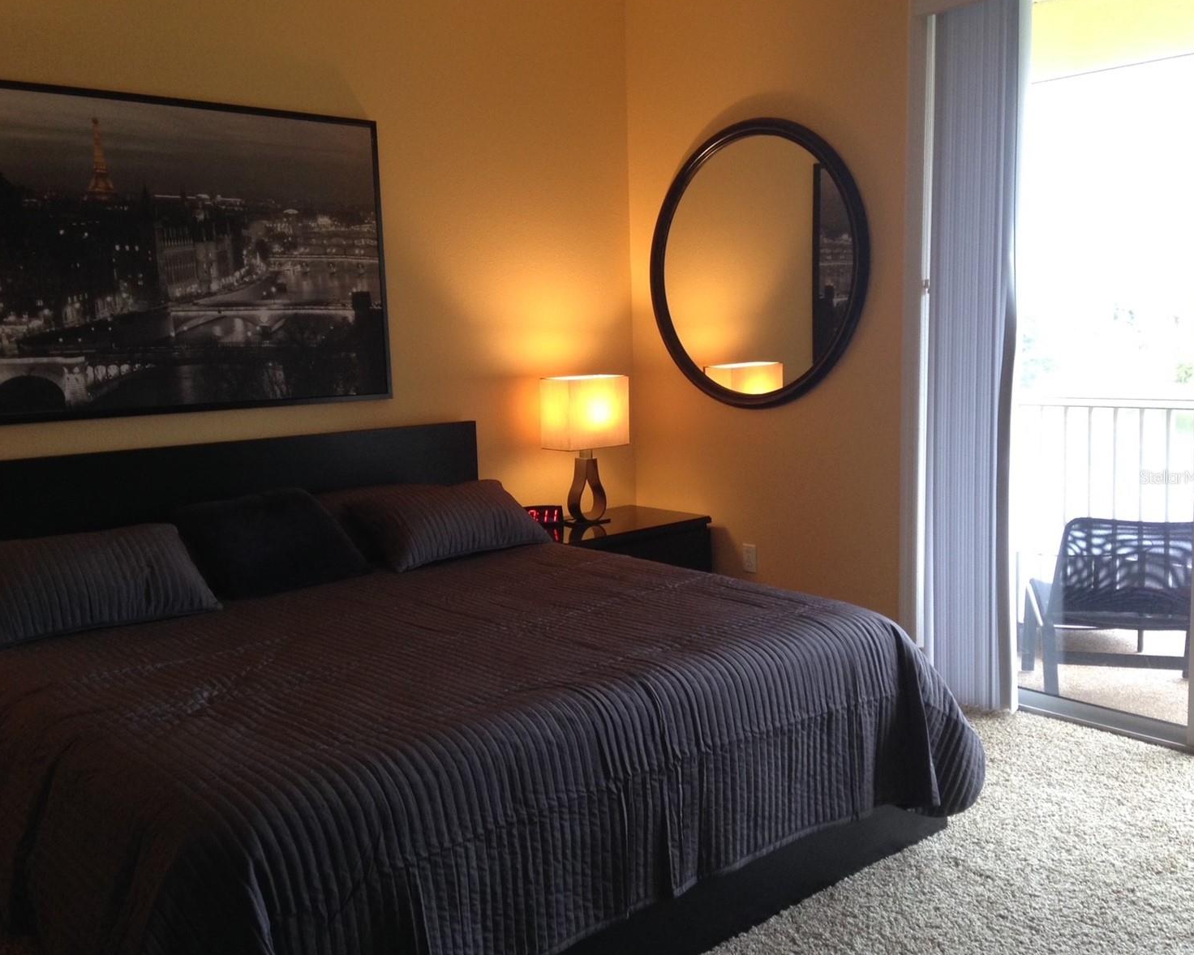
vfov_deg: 42.2
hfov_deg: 51.5
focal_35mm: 35
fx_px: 1237
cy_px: 477
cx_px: 568
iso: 125
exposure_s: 1/20
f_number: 2.4
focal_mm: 4.12
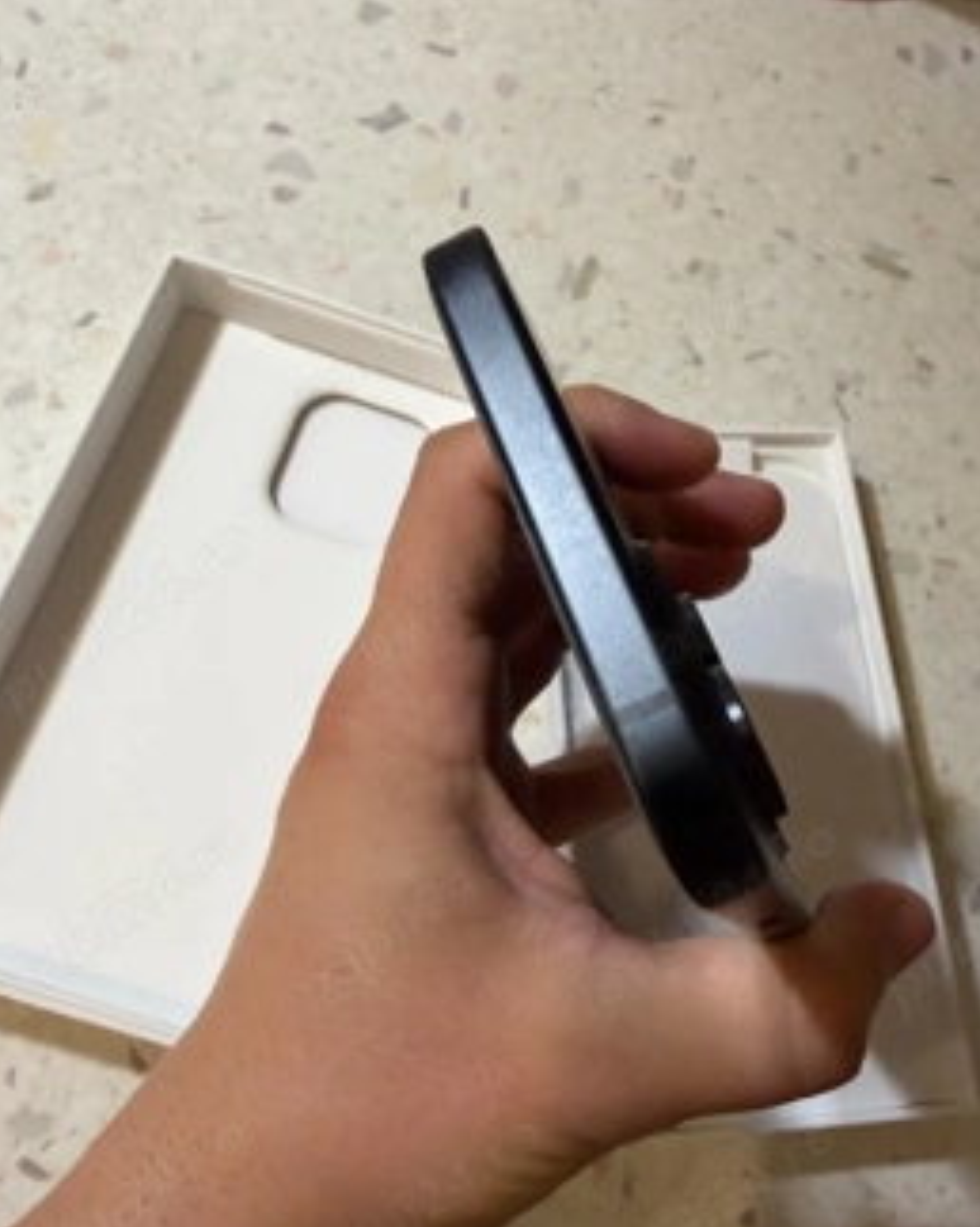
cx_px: 494
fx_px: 1052
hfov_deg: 49.9
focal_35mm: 29
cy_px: 665
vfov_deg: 60.4
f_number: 2.2
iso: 200
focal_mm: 2.22
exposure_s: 1/50
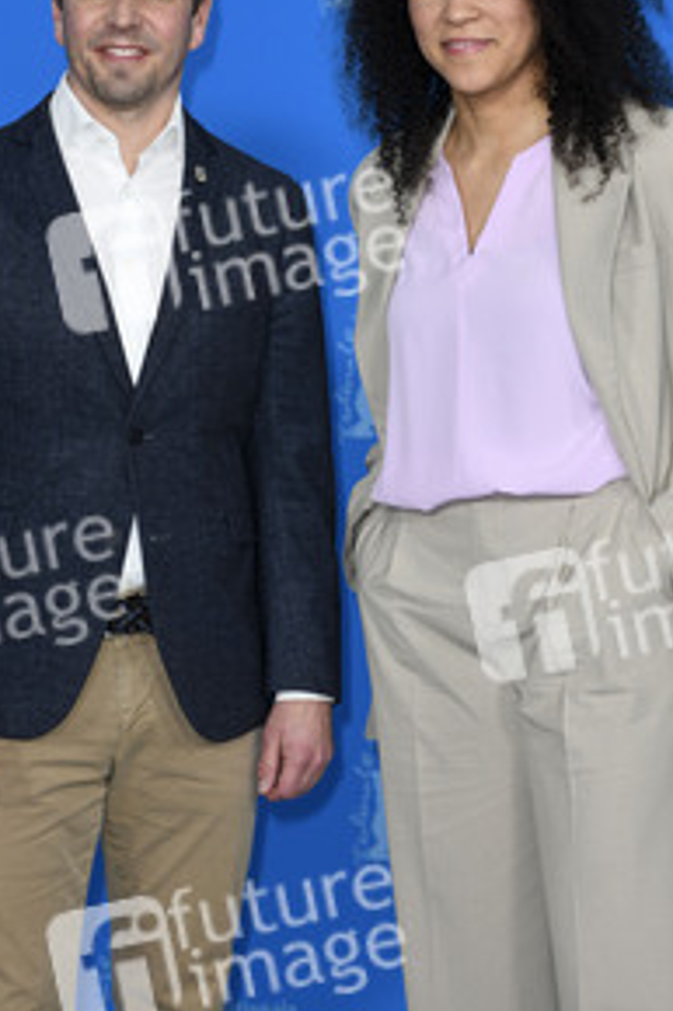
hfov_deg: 12.1
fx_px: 3172
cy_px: 425
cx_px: 328
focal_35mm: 113
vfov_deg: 18.1
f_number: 3.5
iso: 640
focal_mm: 82
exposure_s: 1/400
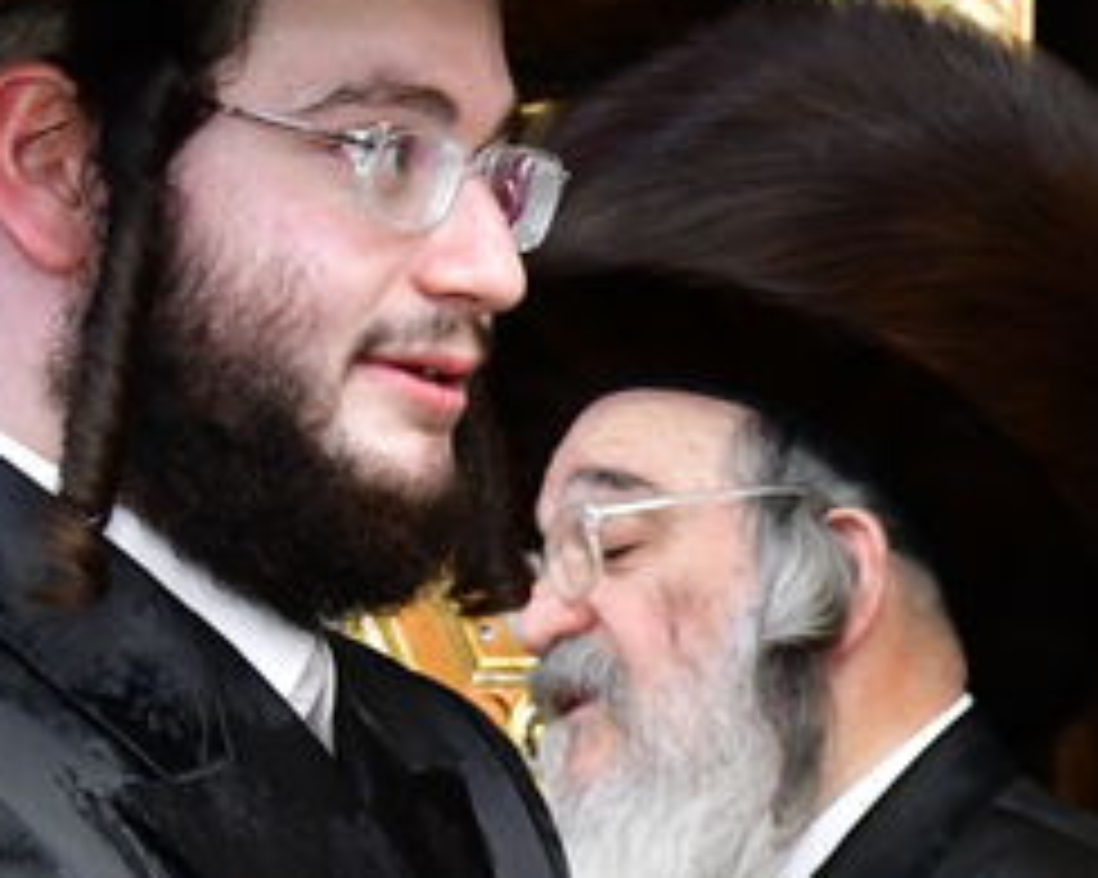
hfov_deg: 11.4
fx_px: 5425
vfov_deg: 9.2
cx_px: 1174
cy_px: 808
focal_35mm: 167
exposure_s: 1/100
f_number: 5.6
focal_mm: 31
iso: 3200
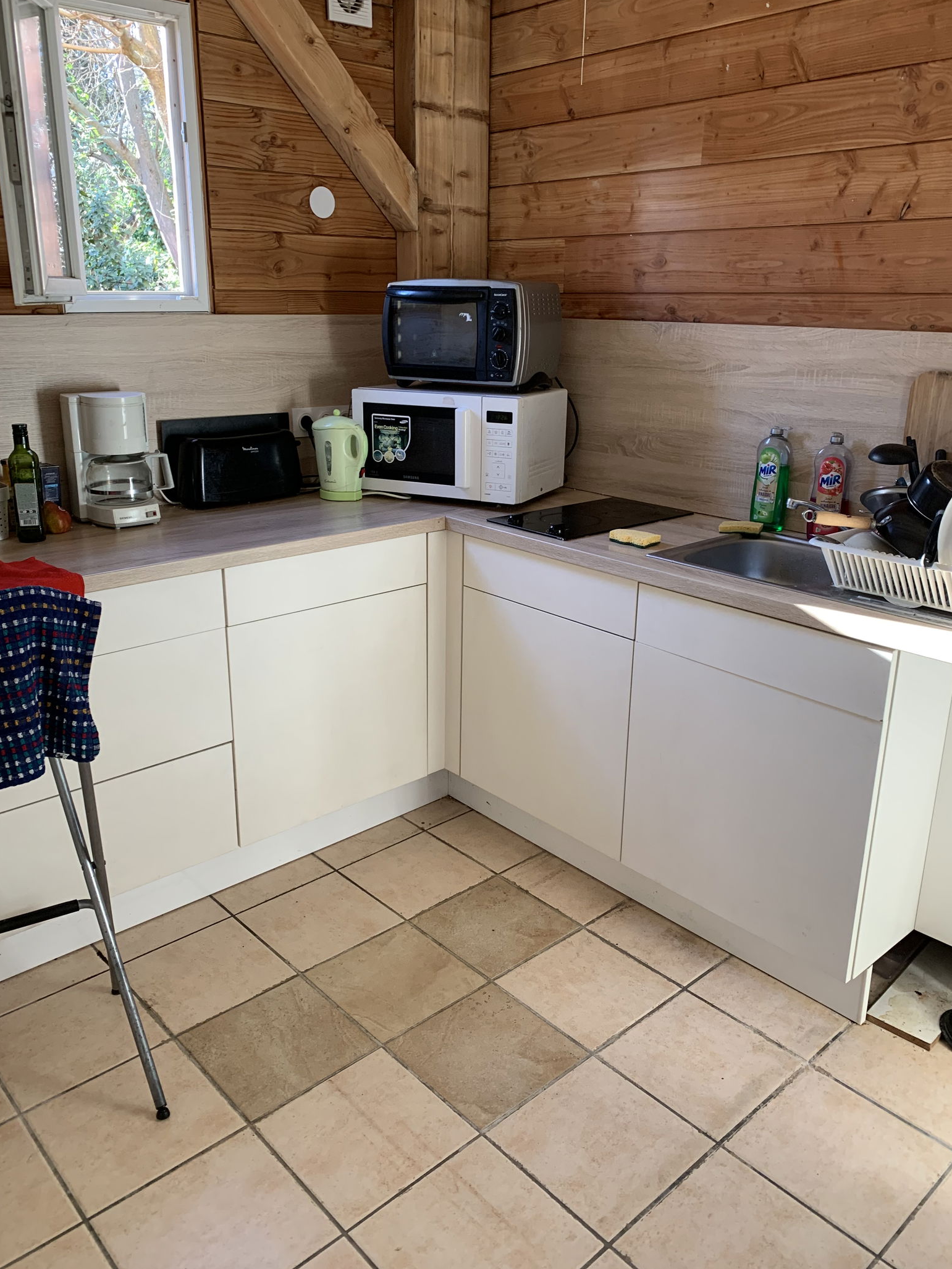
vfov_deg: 65.3
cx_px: 482
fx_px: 990
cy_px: 613
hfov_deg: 51.4
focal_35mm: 27
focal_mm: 4.25
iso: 100
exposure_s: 1/63
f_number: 1.8
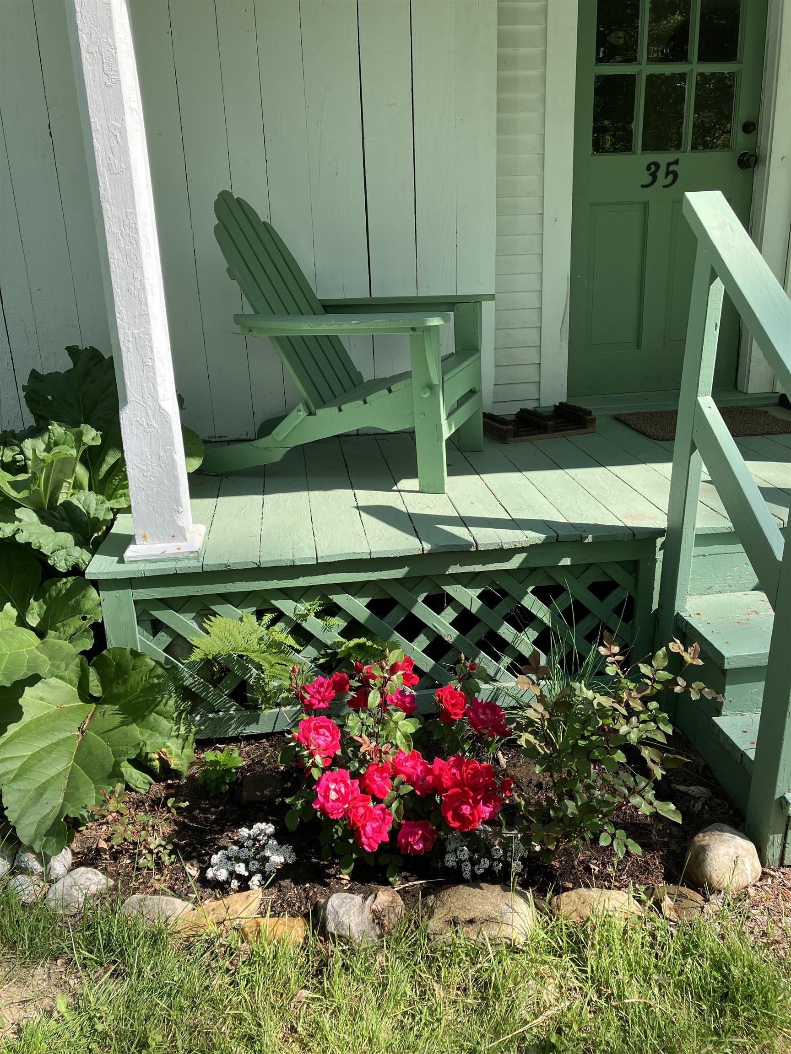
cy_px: 527
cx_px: 396
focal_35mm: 28
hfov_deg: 49.7
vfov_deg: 63.4
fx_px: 853
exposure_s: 1/522
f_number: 1.8
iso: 32
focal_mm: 3.99
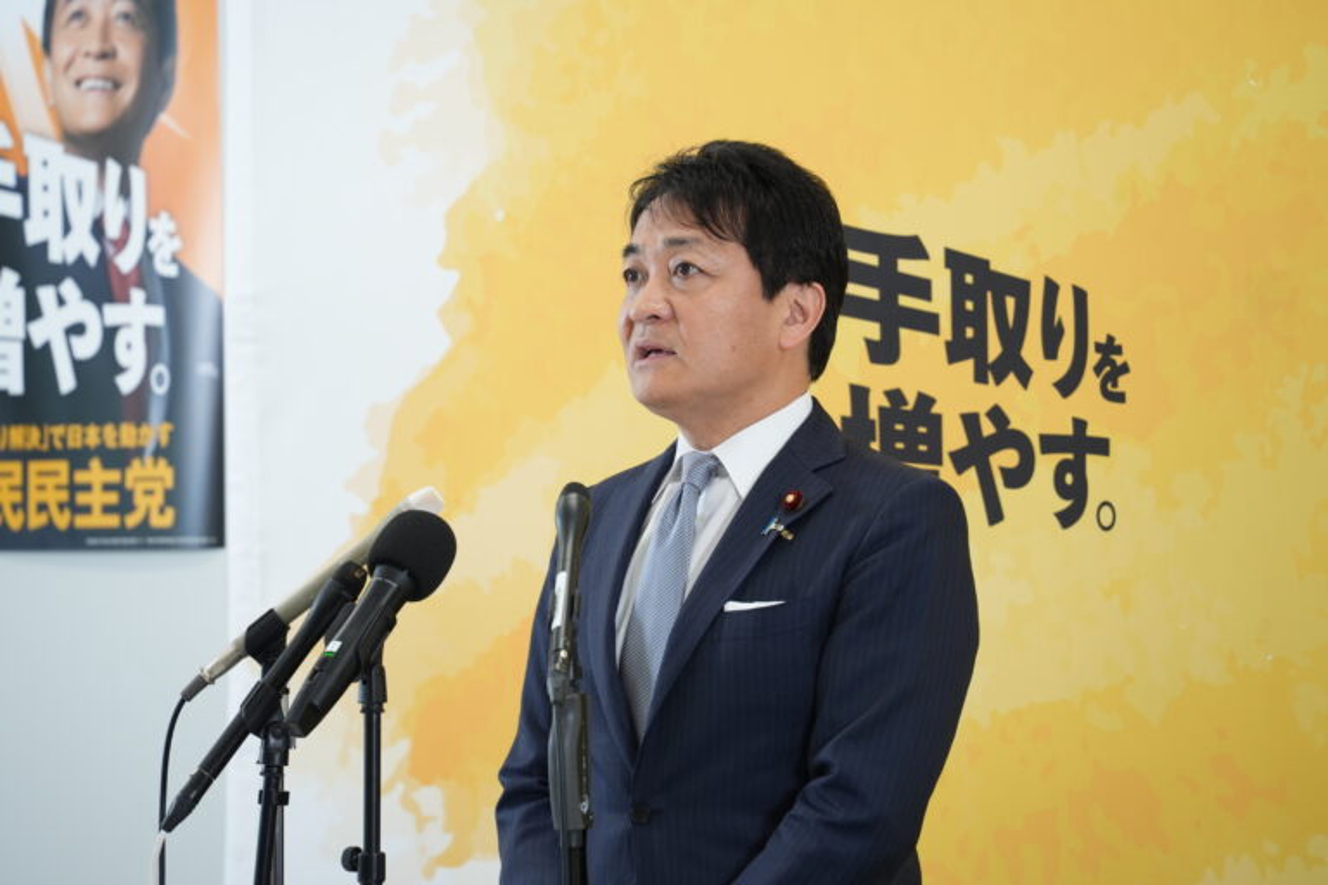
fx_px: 7045
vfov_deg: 7.2
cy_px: 442
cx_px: 664
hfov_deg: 10.8
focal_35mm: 191
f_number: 5.6
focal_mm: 191
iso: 1000
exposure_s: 1/100
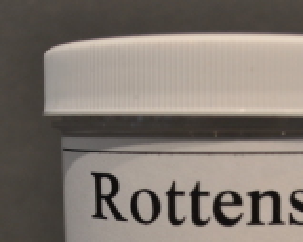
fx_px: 860
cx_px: 234
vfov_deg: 15.4
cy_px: 290
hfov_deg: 19.8
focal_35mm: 96
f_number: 3.5
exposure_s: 1/125
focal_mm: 18
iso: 250
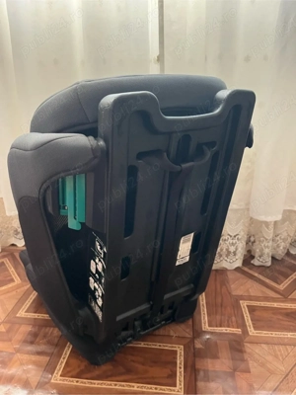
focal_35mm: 26
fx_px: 296
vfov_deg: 67.3
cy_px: 198
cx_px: 148
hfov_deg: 53.1
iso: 320
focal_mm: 5.1
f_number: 1.6
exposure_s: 1/60
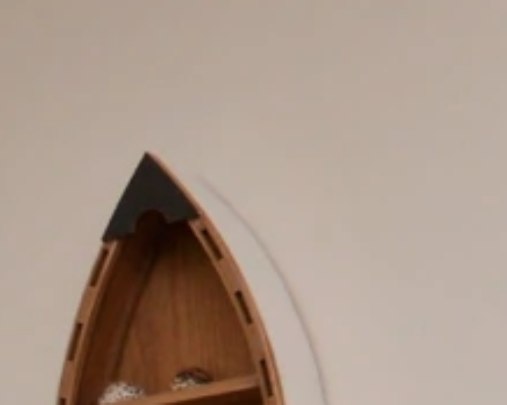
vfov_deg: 11.6
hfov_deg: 13.5
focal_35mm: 124
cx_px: -467
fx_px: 1859
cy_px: 694
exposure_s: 1/200
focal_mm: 10
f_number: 8
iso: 320
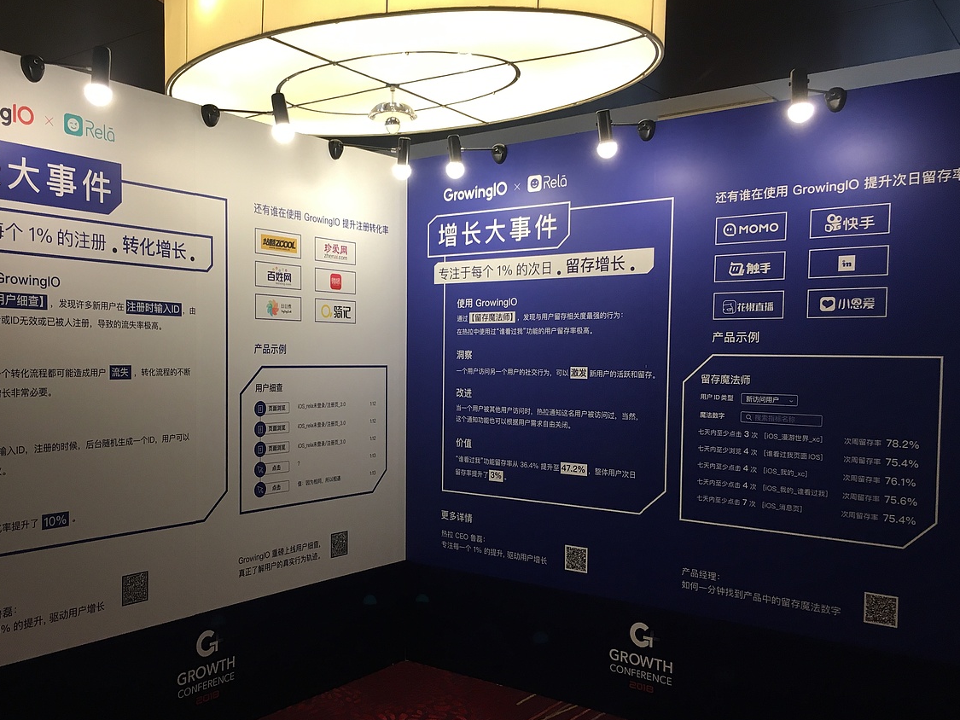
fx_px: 915
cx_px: 417
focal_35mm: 33
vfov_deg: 42.9
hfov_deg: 55.2
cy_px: 392
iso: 80
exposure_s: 1/33
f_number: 2.2
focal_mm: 4.15
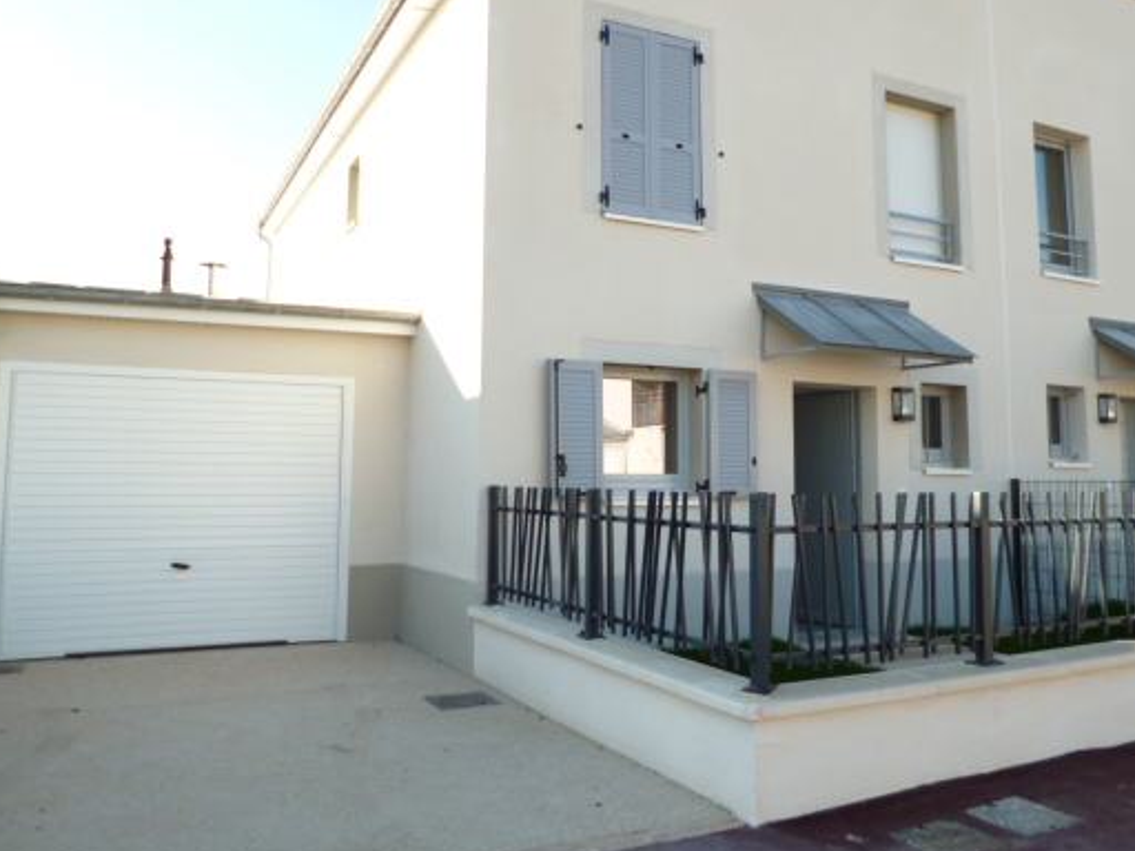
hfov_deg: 59.8
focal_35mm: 30
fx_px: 984
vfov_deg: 46.7
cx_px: 638
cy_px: 368
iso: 100
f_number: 2.5
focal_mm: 4.3
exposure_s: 1/500
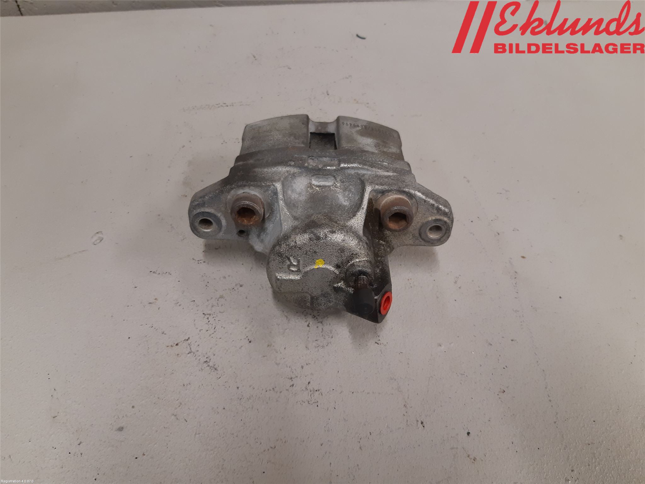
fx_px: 484
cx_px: 322
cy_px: 242
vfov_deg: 53.1
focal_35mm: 26
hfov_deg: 67.3
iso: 100
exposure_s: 1/50
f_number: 1.7
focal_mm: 3.93
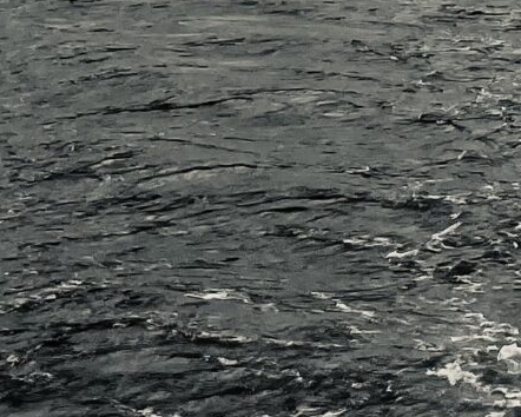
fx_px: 2268
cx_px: 1313
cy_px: -419
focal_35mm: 147
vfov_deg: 9.8
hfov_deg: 10.8
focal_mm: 5.1
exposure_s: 1/1403
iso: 32
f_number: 1.6
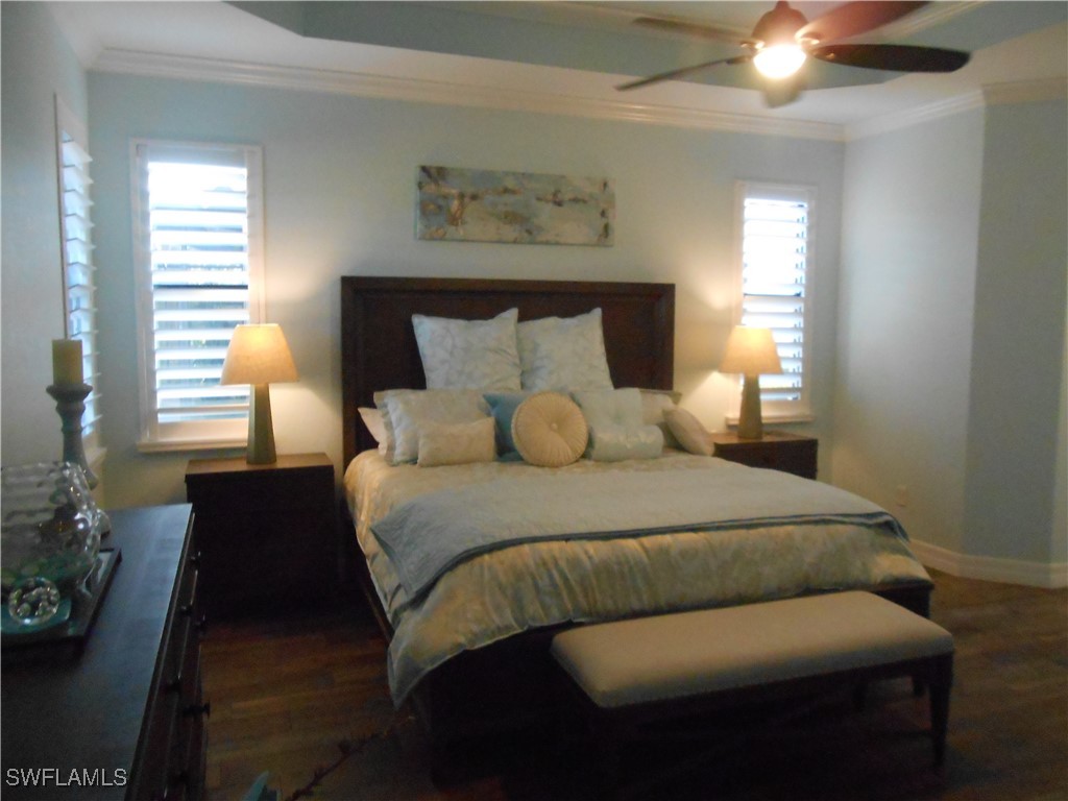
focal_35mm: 26
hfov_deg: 67.3
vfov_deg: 53.1
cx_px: 534
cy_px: 400
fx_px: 802
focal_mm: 4.6
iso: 800
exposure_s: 1/60
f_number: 3.5
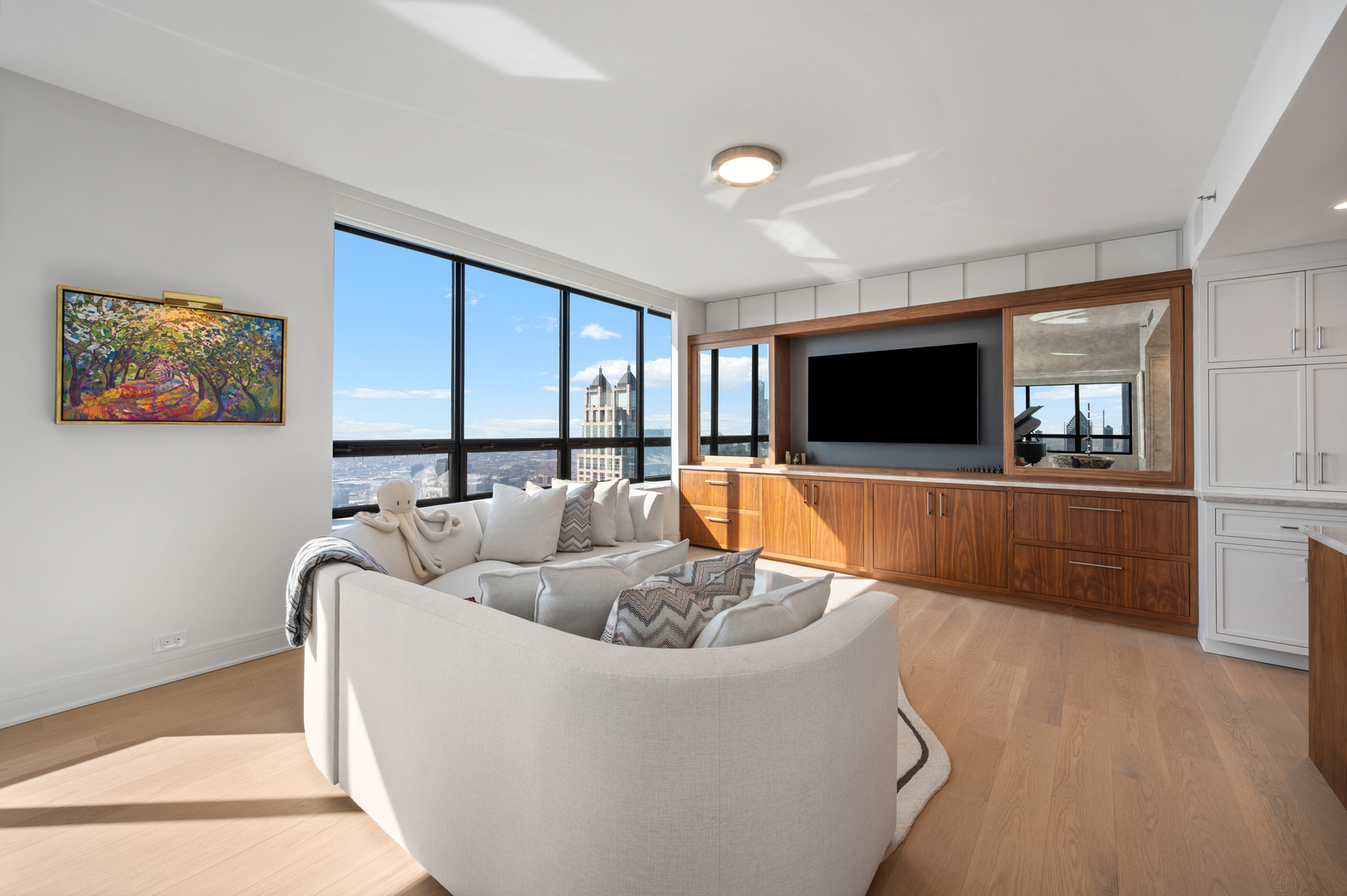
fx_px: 523
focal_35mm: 14
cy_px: 448
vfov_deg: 81.1
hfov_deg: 104.3
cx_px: 674
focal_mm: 14
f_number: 11
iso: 100
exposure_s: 1/10
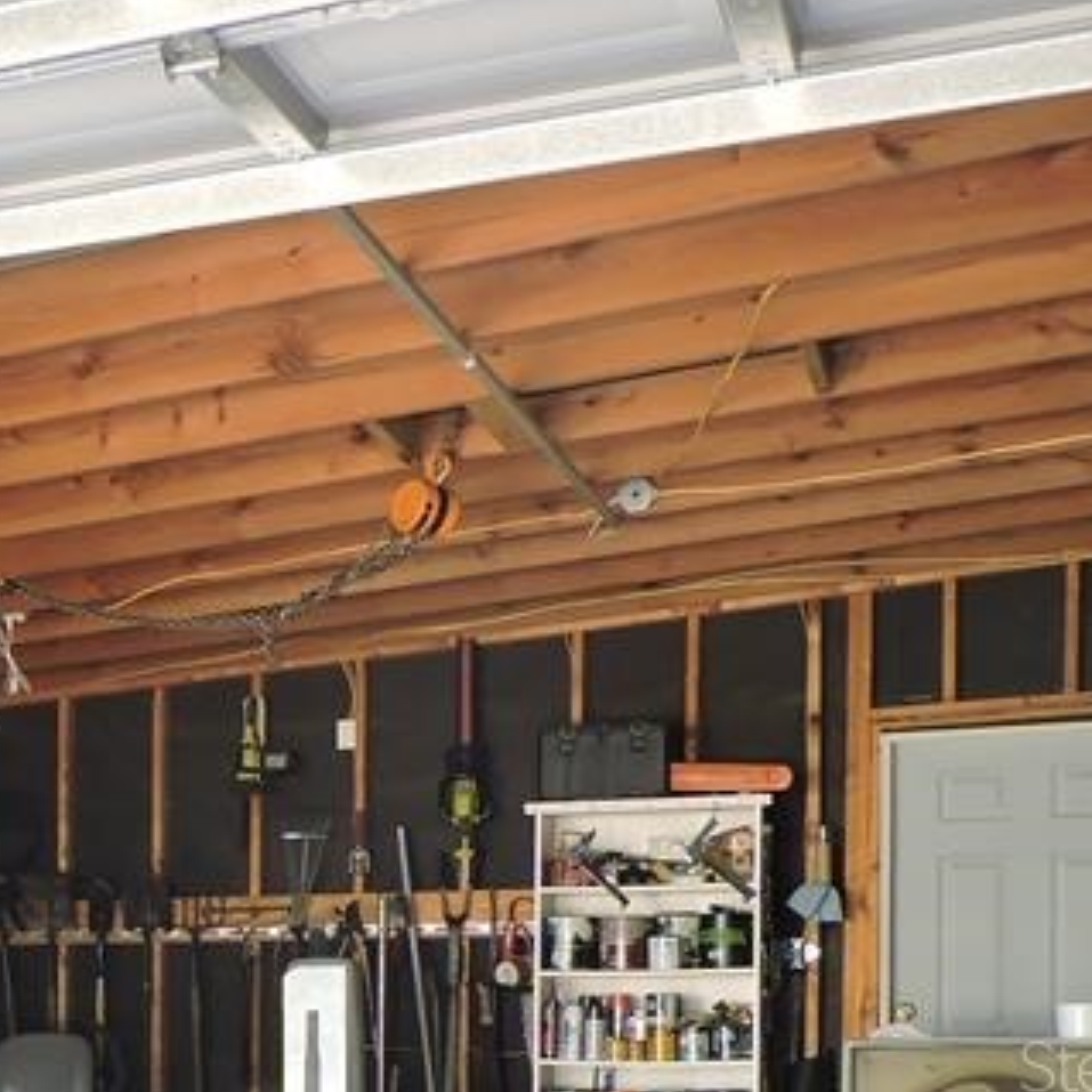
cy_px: 1065
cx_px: -411
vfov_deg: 24.3
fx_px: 2427
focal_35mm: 68
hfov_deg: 22.2
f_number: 3
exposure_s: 1/30
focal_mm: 4.3
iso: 140
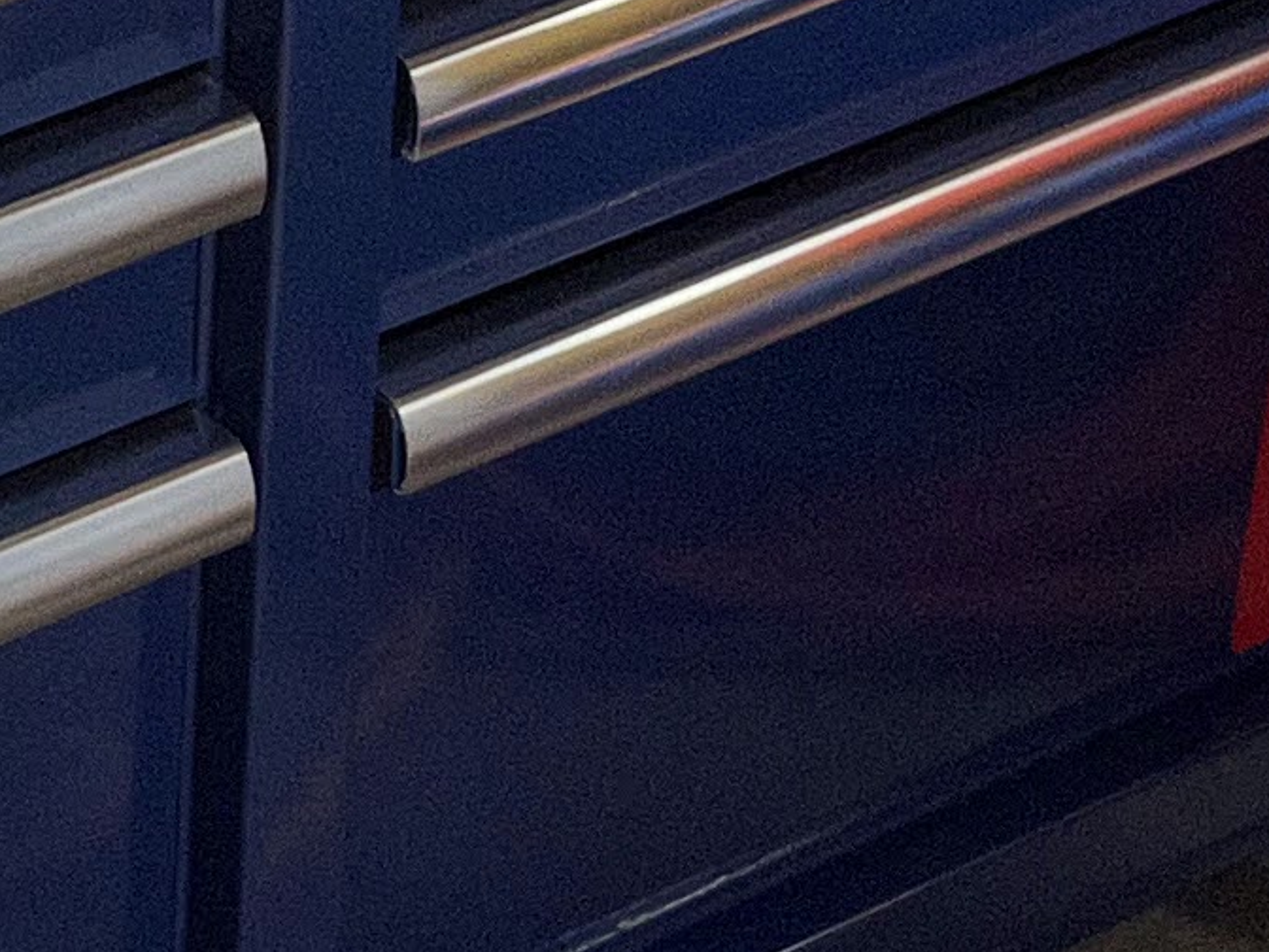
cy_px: 155
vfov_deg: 9.5
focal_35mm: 156
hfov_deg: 12.4
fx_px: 5719
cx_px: -183
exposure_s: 1/60
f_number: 1.6
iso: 160
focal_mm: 5.1
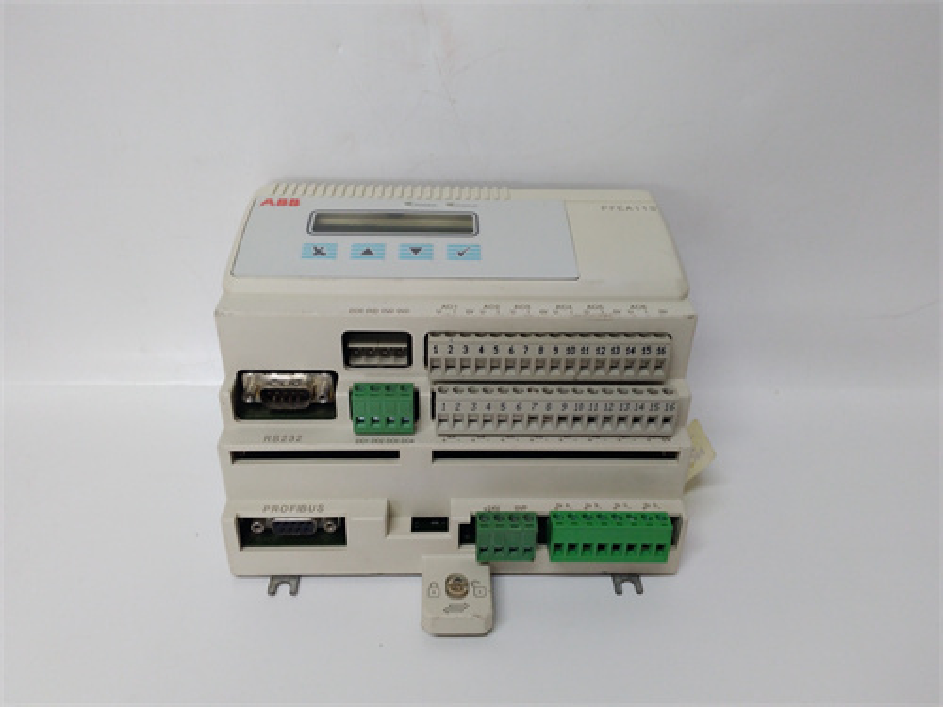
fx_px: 736
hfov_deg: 65.3
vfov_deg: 51.4
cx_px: 472
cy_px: 354
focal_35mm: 27
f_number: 2
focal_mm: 3.79
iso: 157
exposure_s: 1/33
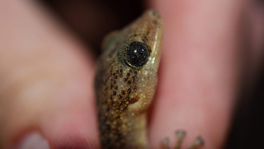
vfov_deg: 19.1
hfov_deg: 33.3
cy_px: 77
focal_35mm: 63
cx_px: 132
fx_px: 441
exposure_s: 1/60
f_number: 3.8
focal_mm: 40
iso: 180
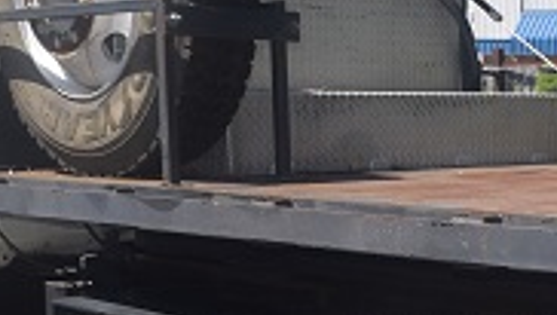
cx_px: 450
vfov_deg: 13.0
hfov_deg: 22.6
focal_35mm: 93
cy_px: 287
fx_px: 1376
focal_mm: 18
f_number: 10
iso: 100
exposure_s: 1/200
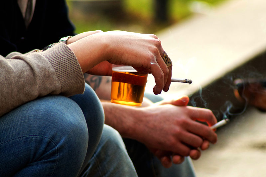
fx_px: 3322
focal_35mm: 450
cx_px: 133
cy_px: 88
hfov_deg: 4.6
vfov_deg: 3.0
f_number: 5.6
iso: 800
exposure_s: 1/100
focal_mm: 300
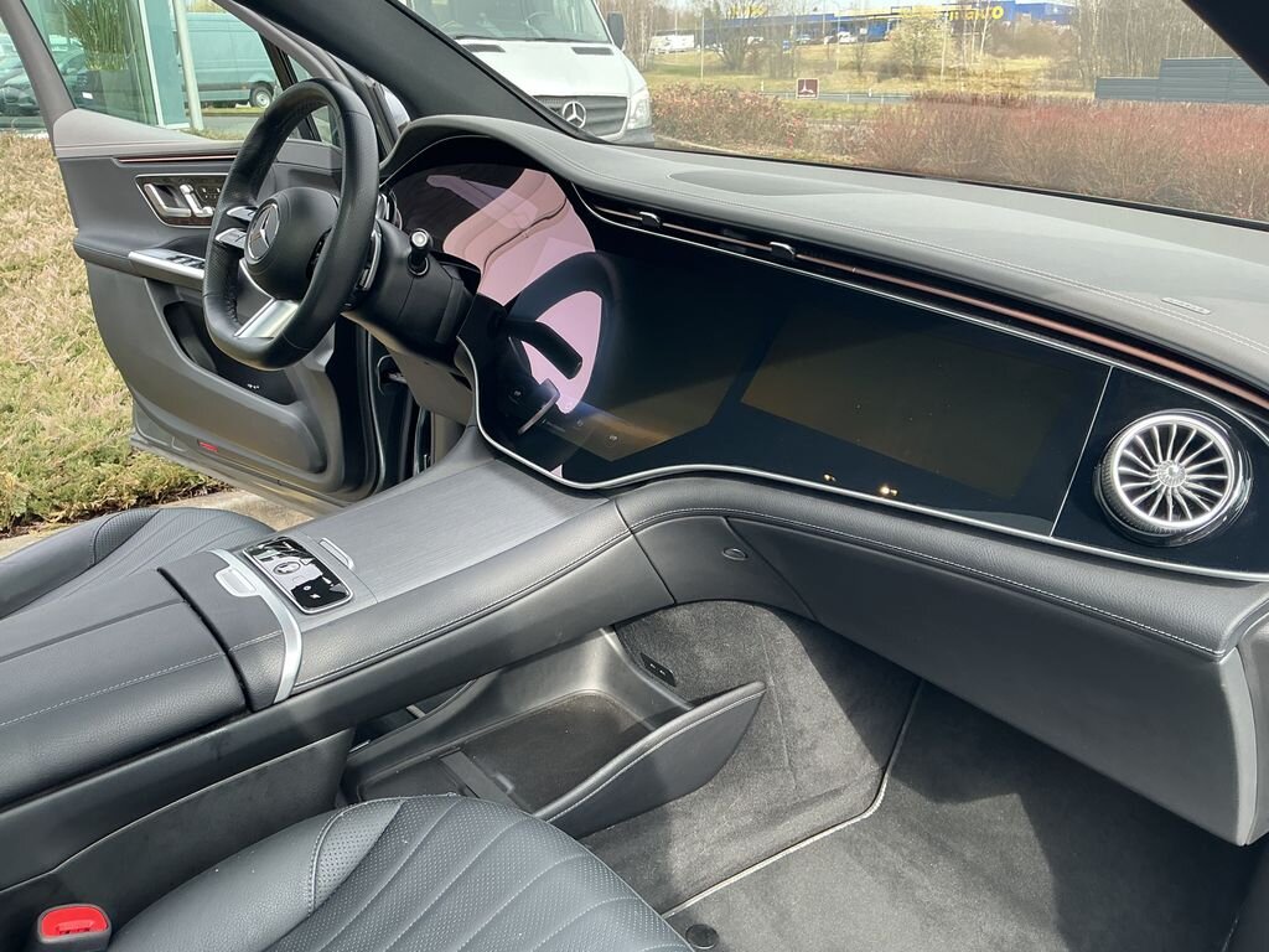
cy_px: 476
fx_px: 1063
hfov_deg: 61.7
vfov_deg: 48.2
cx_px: 634
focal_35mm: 29
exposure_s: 1/120
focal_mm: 3
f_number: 1.8
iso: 25
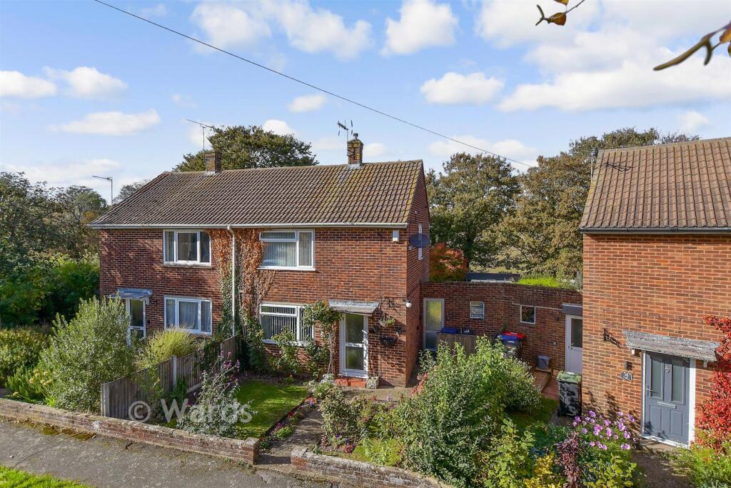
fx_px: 366
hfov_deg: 90.0
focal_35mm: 18
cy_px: 244
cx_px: 366
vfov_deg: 67.4
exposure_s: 1/800
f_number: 5.6
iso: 160
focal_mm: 12
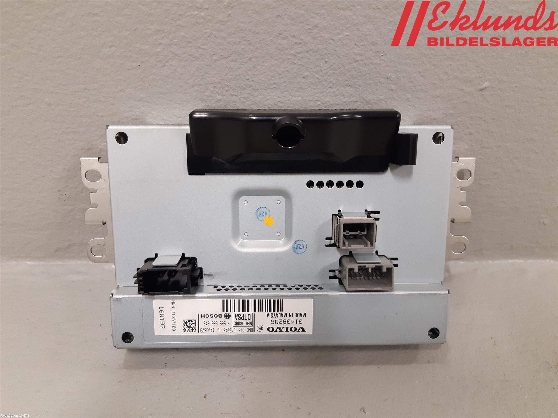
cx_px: 279
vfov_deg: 53.1
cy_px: 209
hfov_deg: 67.3
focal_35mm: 26
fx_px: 419
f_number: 1.7
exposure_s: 1/50
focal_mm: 3.93
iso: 250
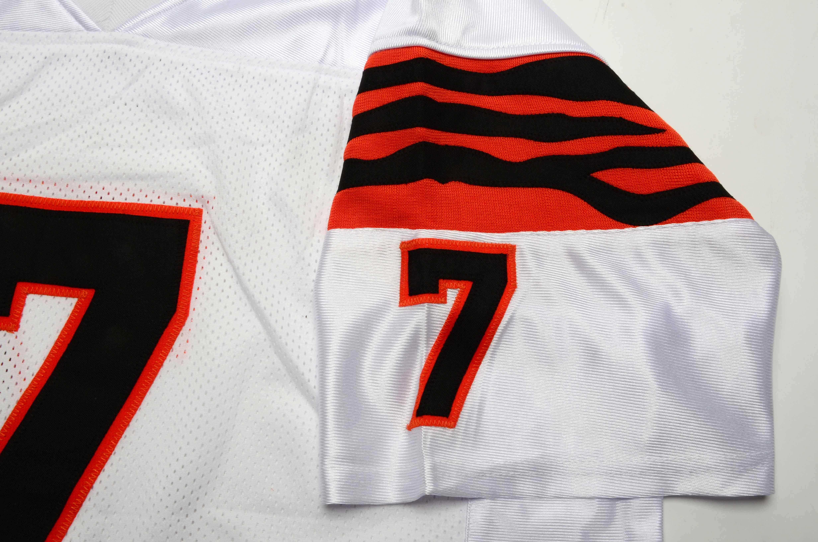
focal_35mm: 38
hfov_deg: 51.4
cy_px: 271
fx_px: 850
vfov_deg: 35.3
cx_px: 409
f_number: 22
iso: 200
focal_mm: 25
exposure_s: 1/160
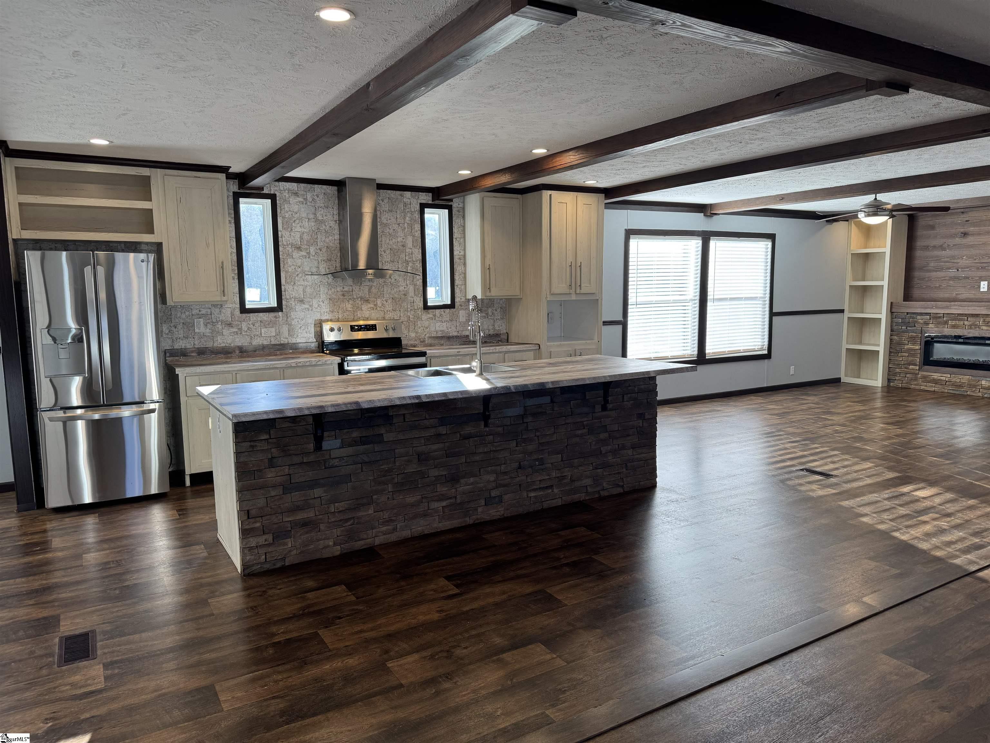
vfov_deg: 56.8
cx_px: 495
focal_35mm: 24
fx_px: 686
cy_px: 372
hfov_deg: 71.6
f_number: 1.78
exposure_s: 1/120
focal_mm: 6.76
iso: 100
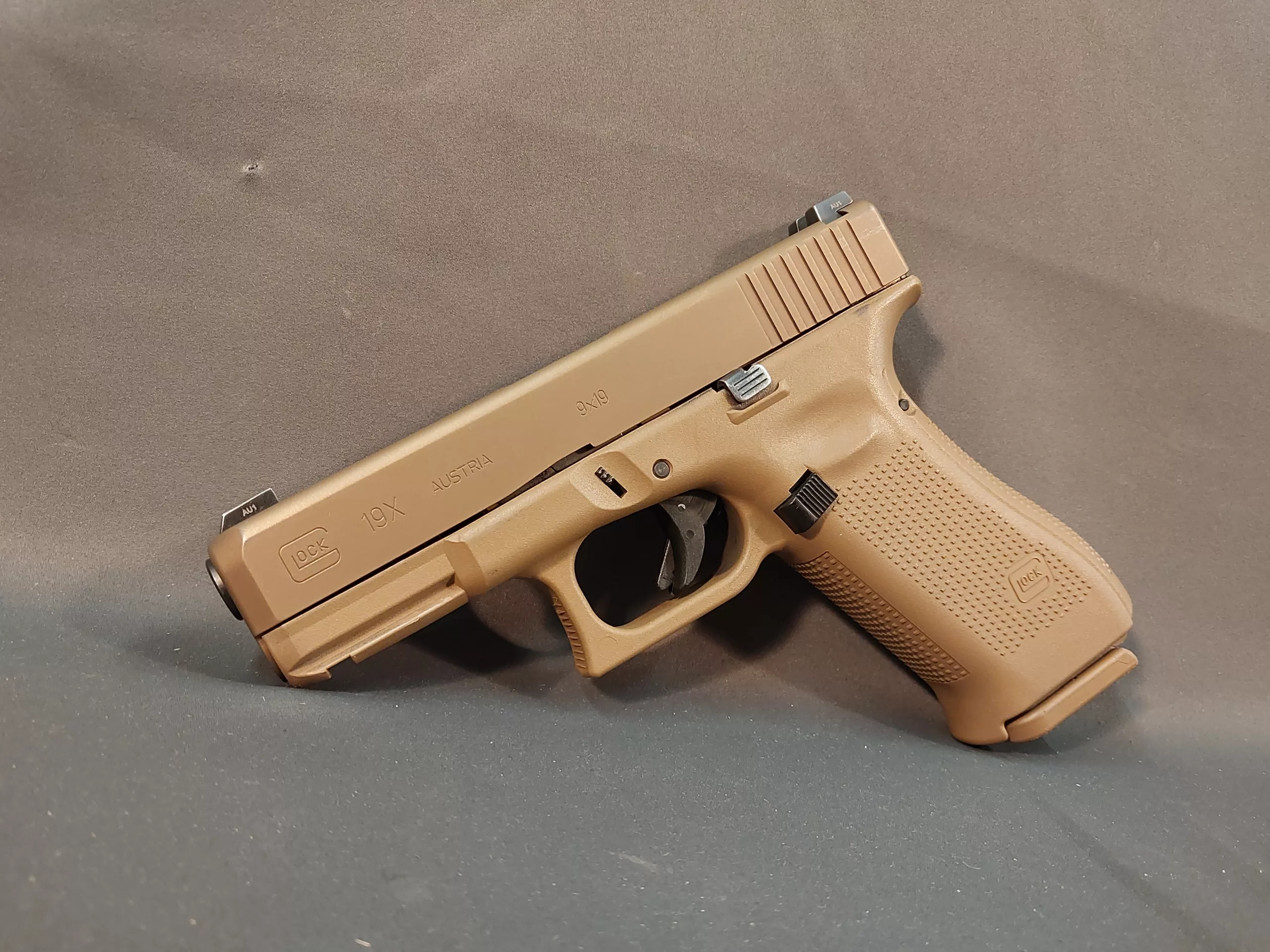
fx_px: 991
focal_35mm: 27
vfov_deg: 51.4
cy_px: 476
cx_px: 635
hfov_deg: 65.3
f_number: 1.8
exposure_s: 1/50
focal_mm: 4
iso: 320
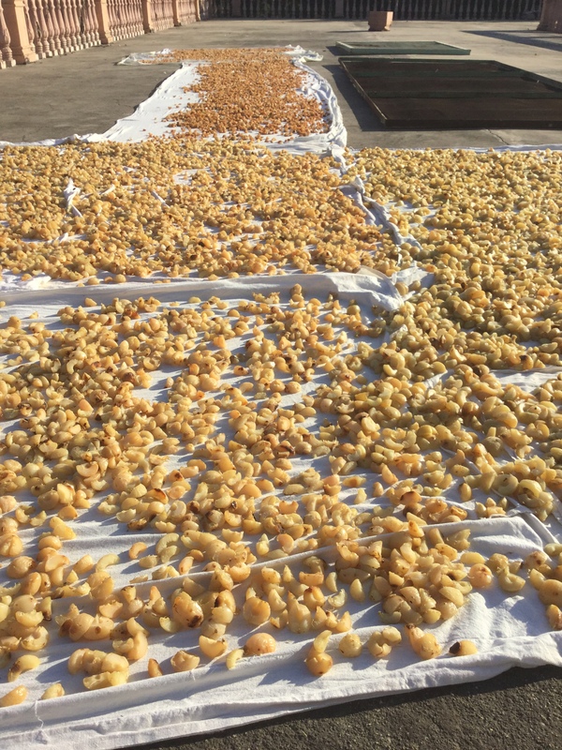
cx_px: 281
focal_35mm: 31
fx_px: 671
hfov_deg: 45.4
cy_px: 375
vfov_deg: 58.4
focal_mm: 3.3
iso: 25
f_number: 2.4
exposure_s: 1/1538
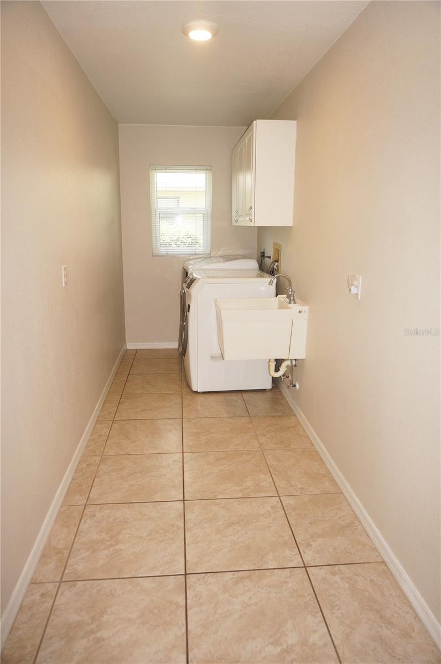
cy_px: 332
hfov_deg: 53.0
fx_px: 442
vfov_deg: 73.8
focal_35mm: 24
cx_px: 220
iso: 500
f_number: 4
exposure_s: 1/160
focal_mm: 16
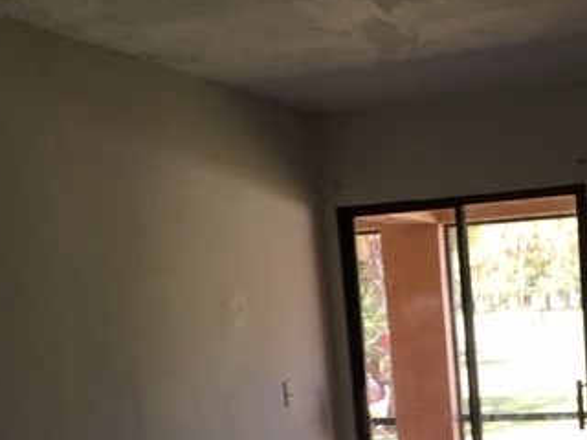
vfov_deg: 24.2
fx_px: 984
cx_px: 499
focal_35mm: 58
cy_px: 429
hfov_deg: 32.0
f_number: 2.2
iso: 32
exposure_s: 1/30
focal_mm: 4.15
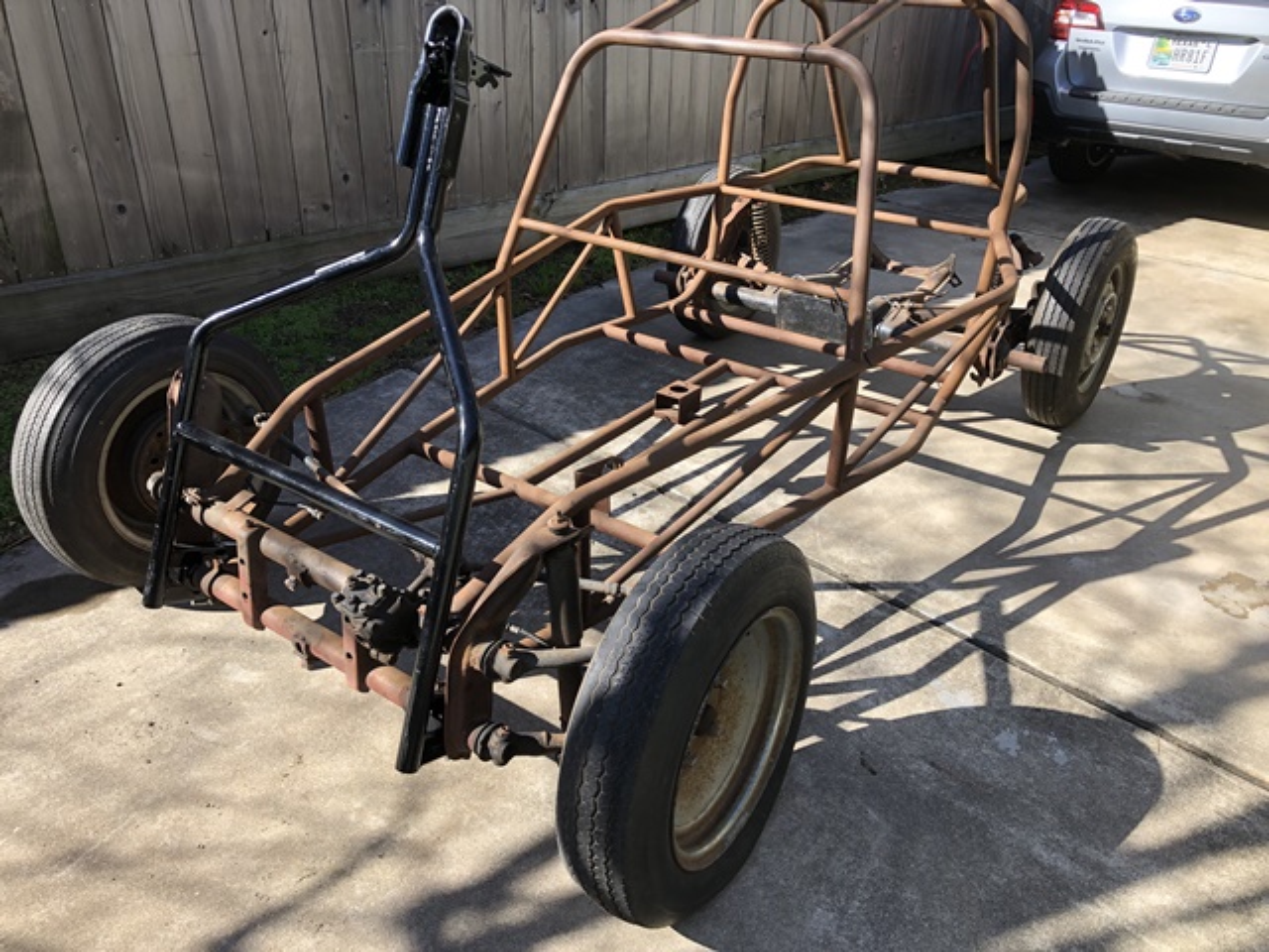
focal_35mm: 28
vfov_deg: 49.7
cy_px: 476
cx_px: 634
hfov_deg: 63.4
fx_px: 1026
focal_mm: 3.99
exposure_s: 1/528
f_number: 1.8
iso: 20
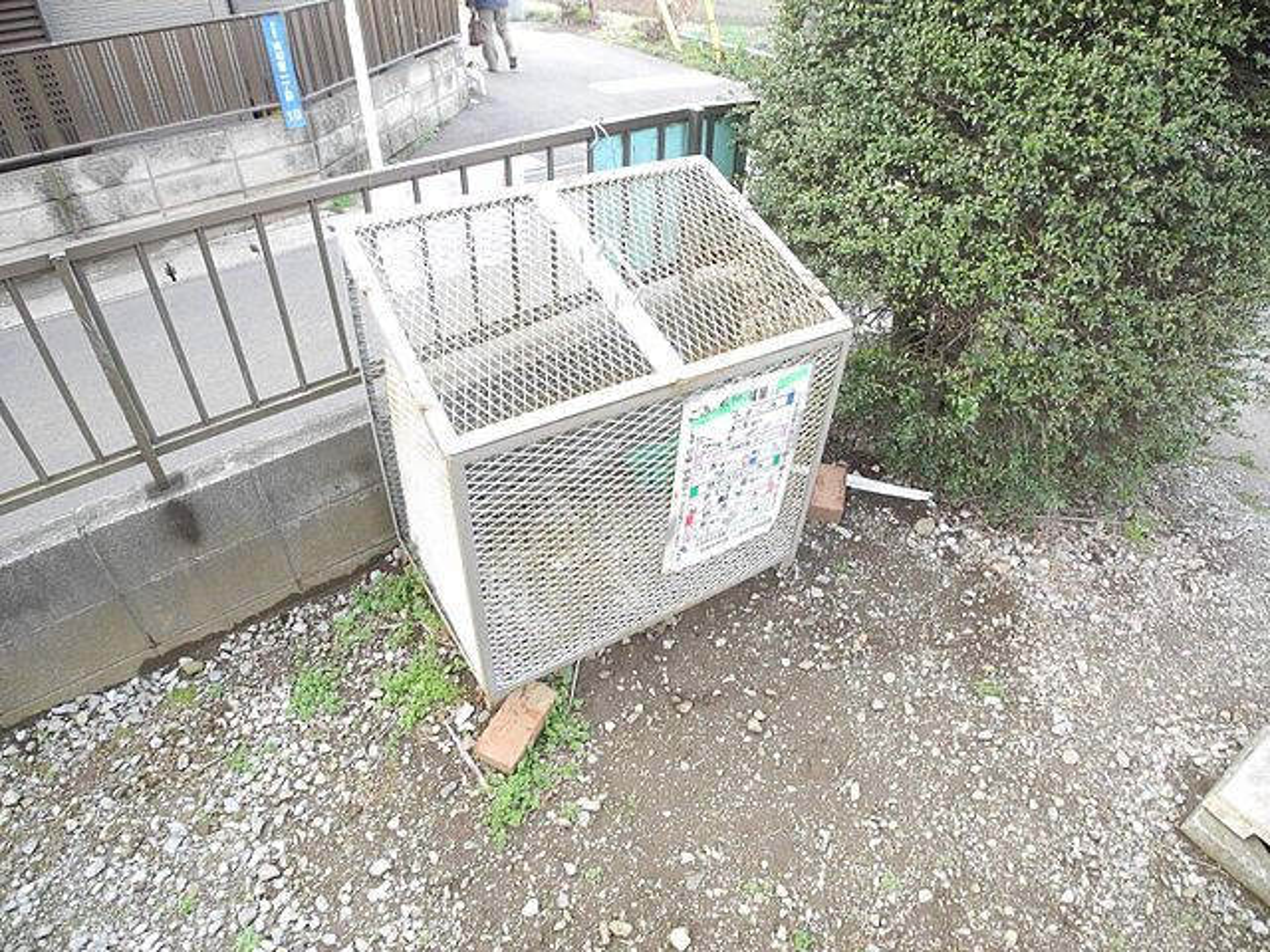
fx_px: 1027
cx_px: 635
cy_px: 476
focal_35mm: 28
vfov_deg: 49.7
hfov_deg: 63.4
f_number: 2.8
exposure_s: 1/80
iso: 100
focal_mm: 6
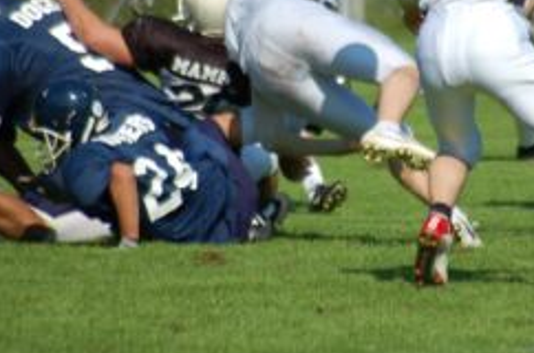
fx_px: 12487
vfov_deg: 1.6
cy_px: 49
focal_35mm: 844
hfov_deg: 2.4
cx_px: 372
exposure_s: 1/1000
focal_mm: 300
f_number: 5.6
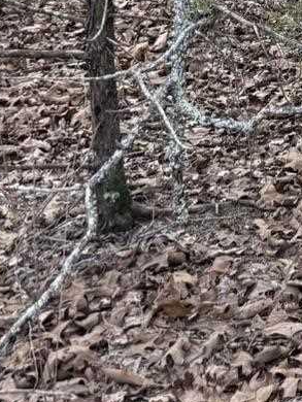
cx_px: 859
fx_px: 1464
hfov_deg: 9.6
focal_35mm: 126
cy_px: -360
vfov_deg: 13.7
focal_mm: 6.76
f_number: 1.78
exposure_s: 1/757
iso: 100
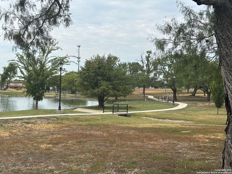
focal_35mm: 52
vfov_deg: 28.0
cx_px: 116
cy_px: 87
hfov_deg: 36.8
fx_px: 349
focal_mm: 5.96
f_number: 1.6
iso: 40
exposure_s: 1/2242
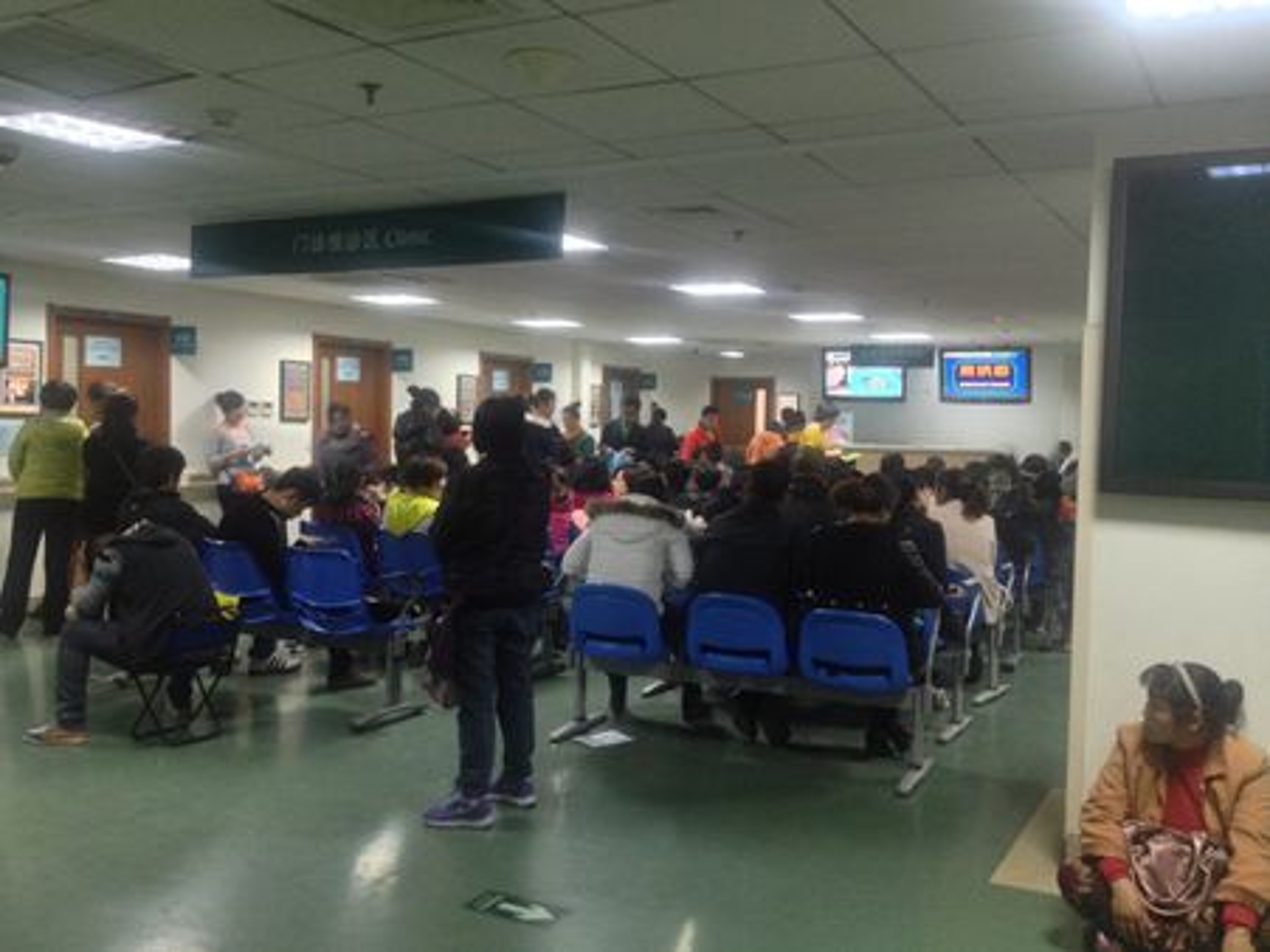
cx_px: 635
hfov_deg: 52.6
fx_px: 1284
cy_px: 476
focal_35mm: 35
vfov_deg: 40.7
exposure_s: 1/20
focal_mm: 4.28
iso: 320
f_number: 2.4
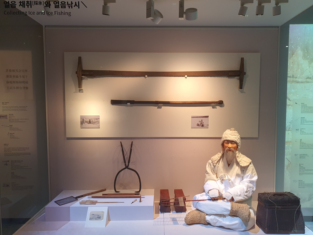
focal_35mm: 27
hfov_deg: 65.3
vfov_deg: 51.4
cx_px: 161
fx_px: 244
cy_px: 119
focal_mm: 4.3
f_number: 1.5
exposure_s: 1/60
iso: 250
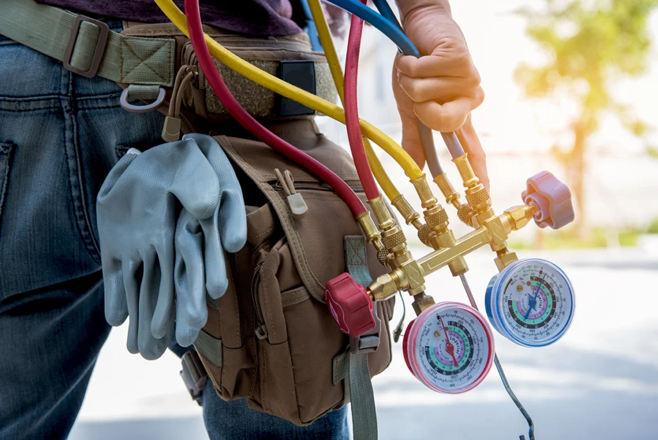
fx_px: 951
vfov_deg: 26.0
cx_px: 329
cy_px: 220
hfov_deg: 38.2
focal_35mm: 52
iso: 200
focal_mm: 52
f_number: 4.5
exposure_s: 1/250
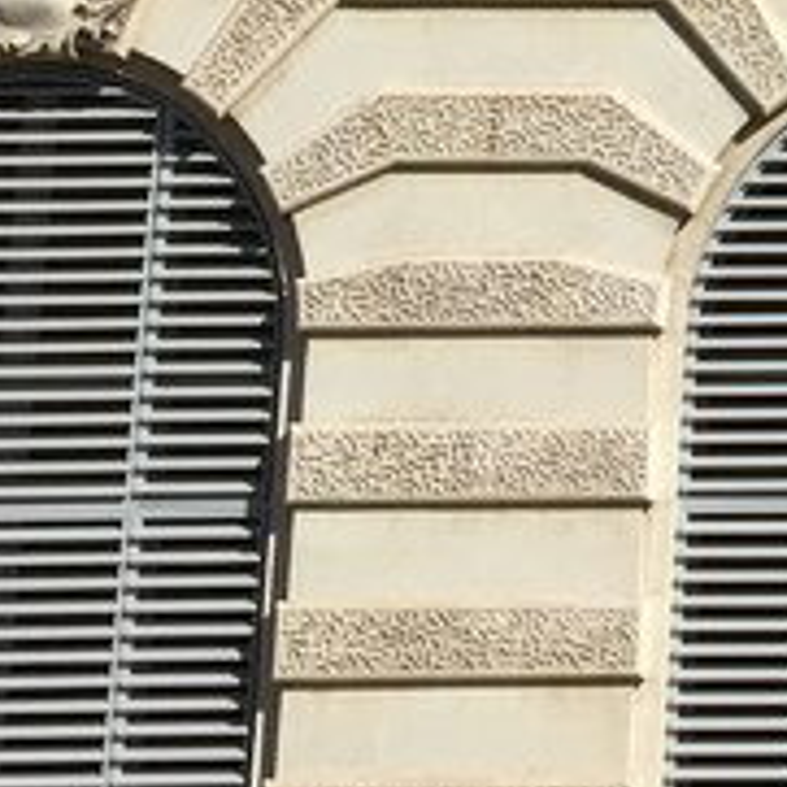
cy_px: -644
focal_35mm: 145
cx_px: 1426
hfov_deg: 11.2
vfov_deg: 11.2
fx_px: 3730
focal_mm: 4.15
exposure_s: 1/4405
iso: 32
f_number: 2.2
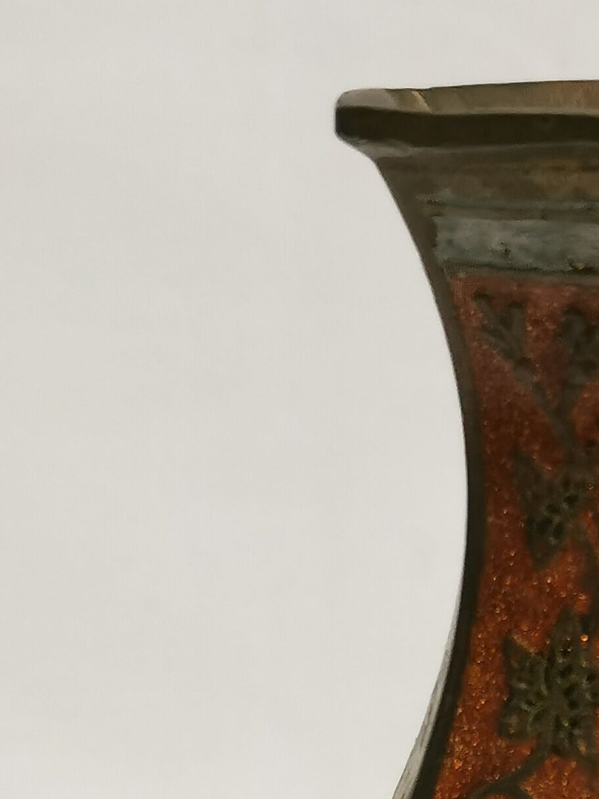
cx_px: 620
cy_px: 1082
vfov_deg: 11.2
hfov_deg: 8.6
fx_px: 3945
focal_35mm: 171
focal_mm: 5.58
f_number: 1.8
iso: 200
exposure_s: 1/100
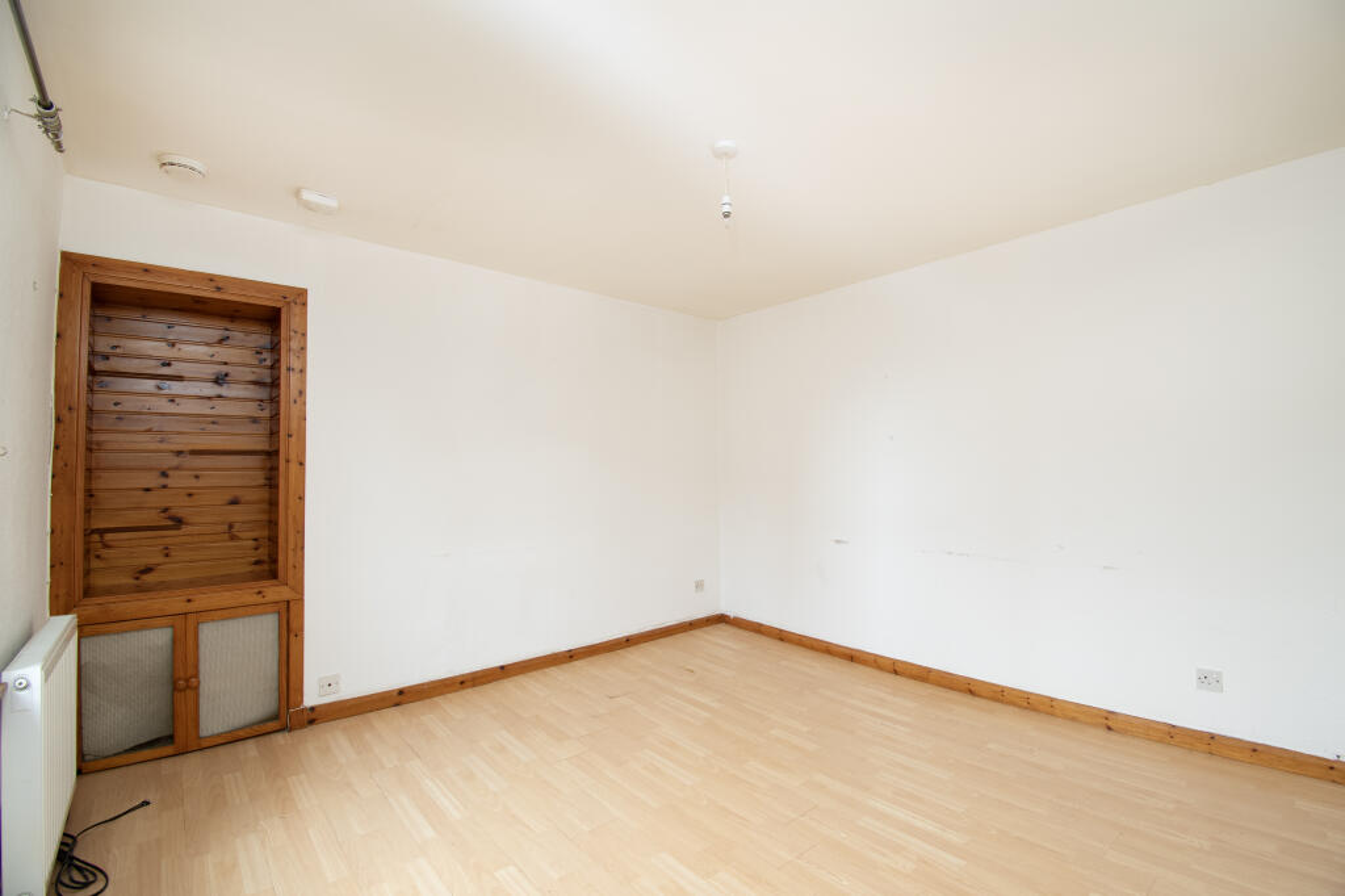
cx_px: 672
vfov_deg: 77.3
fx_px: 560
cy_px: 448
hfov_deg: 100.4
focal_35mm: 15
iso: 320
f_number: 8
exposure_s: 1/10
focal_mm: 10
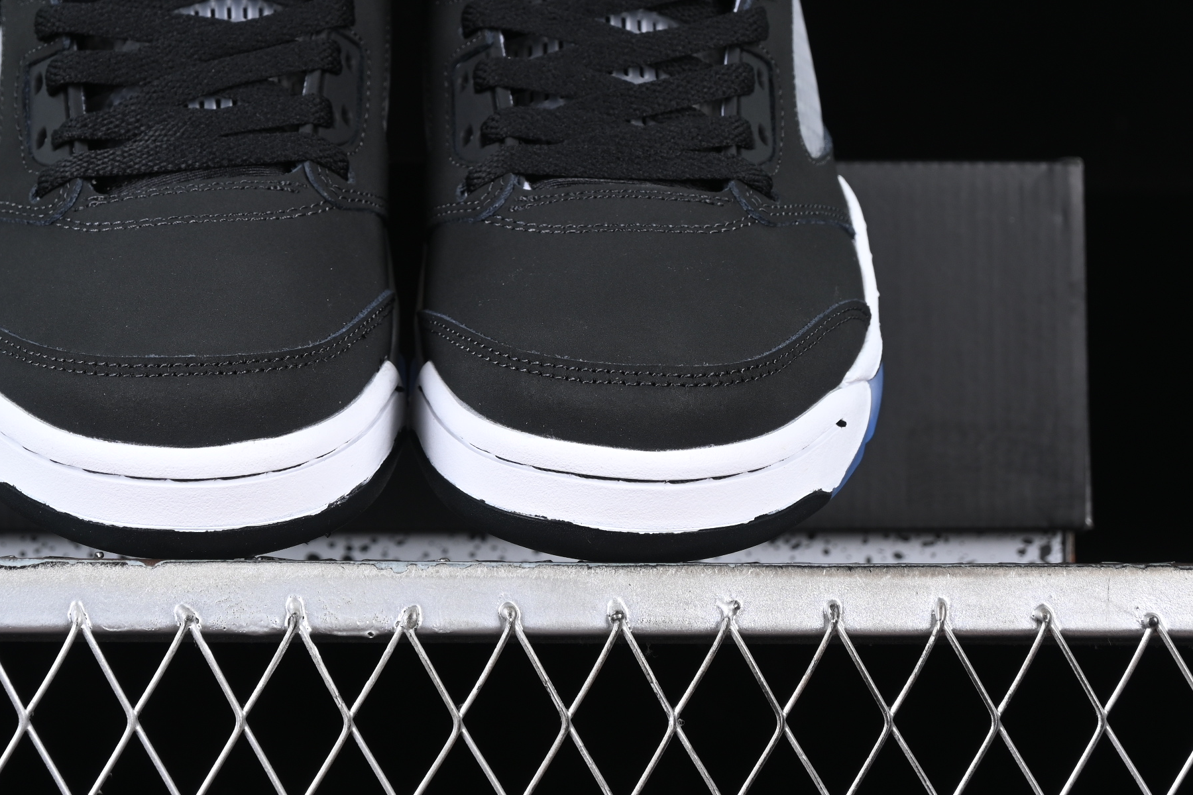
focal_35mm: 116
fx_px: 3844
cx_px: 394
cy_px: 192
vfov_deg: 11.8
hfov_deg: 17.6
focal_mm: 50
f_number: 6.3
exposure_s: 1/60
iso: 160
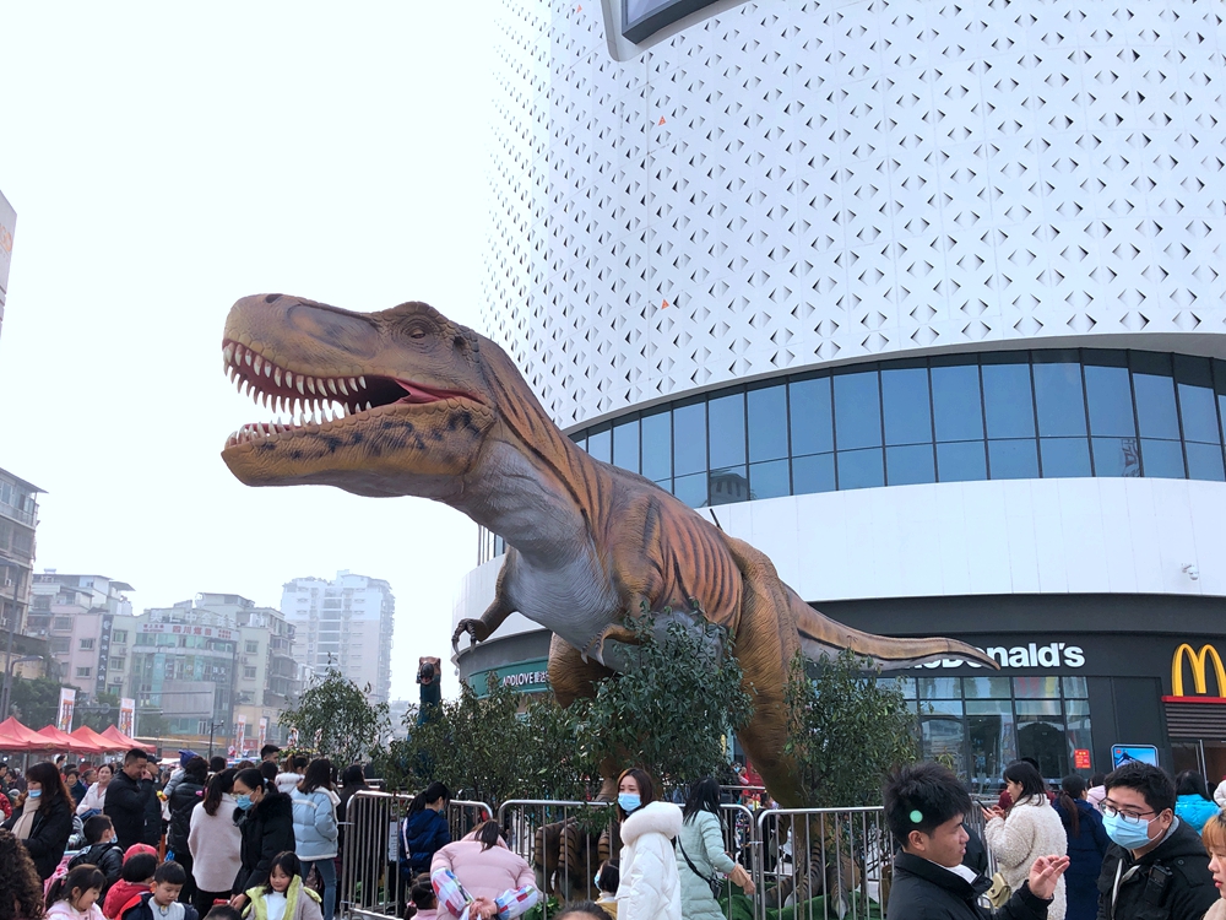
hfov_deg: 63.4
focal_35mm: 28
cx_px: 613
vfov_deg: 49.7
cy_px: 460
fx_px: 992
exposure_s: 1/558
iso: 20
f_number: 1.8
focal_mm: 4
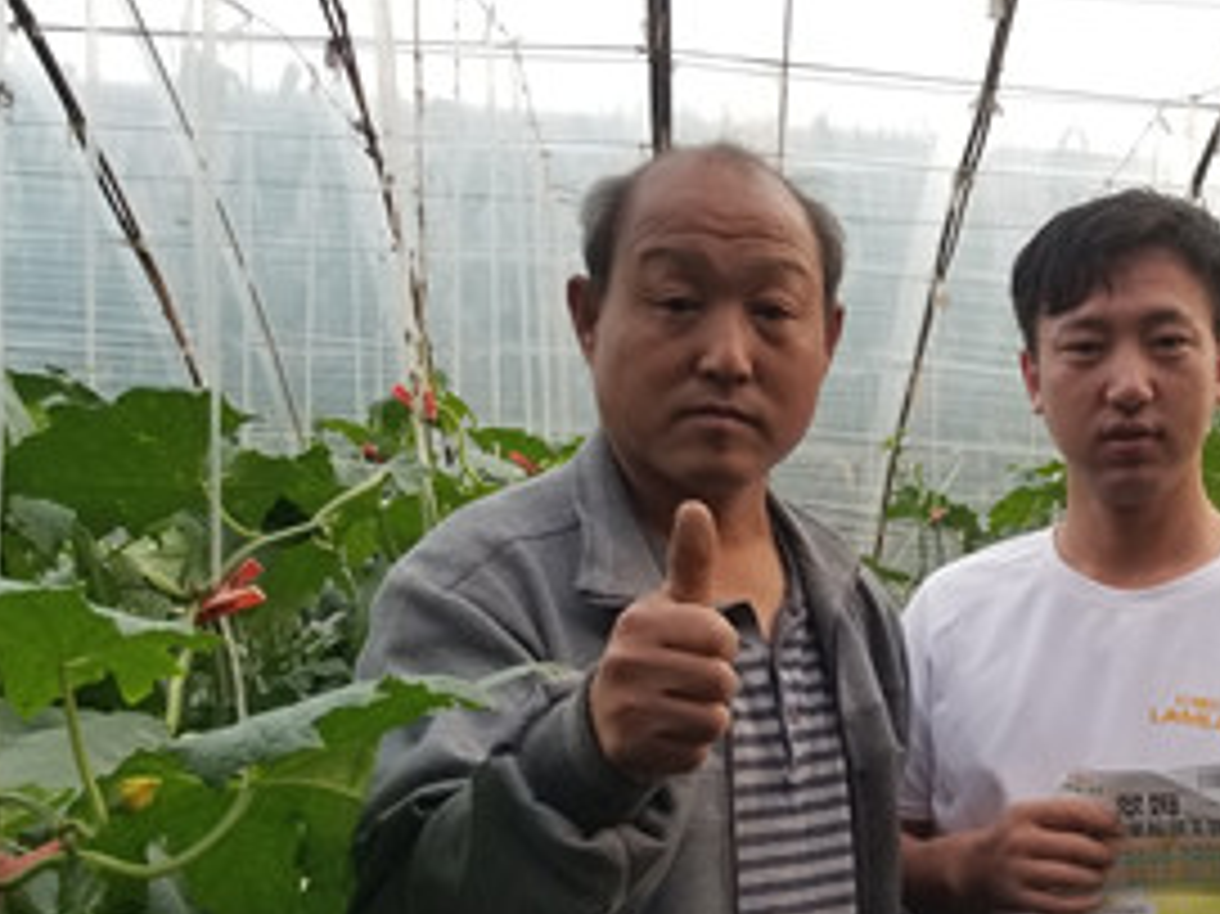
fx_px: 1620
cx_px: 995
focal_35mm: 46
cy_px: 770
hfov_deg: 39.5
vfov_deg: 30.5
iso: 80
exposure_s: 1/120
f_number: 1.7
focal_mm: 4.25
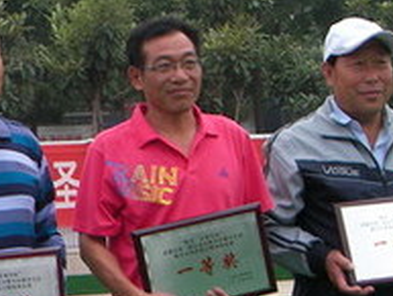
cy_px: 243
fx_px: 1341
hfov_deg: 16.3
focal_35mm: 118
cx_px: -8
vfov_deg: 12.5
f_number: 3.3
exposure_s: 1/102
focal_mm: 6.3
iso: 100
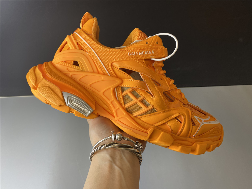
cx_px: 126
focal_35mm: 26
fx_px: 189
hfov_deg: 67.3
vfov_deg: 53.1
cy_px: 94
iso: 80
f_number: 1.8
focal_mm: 4.25
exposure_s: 1/100
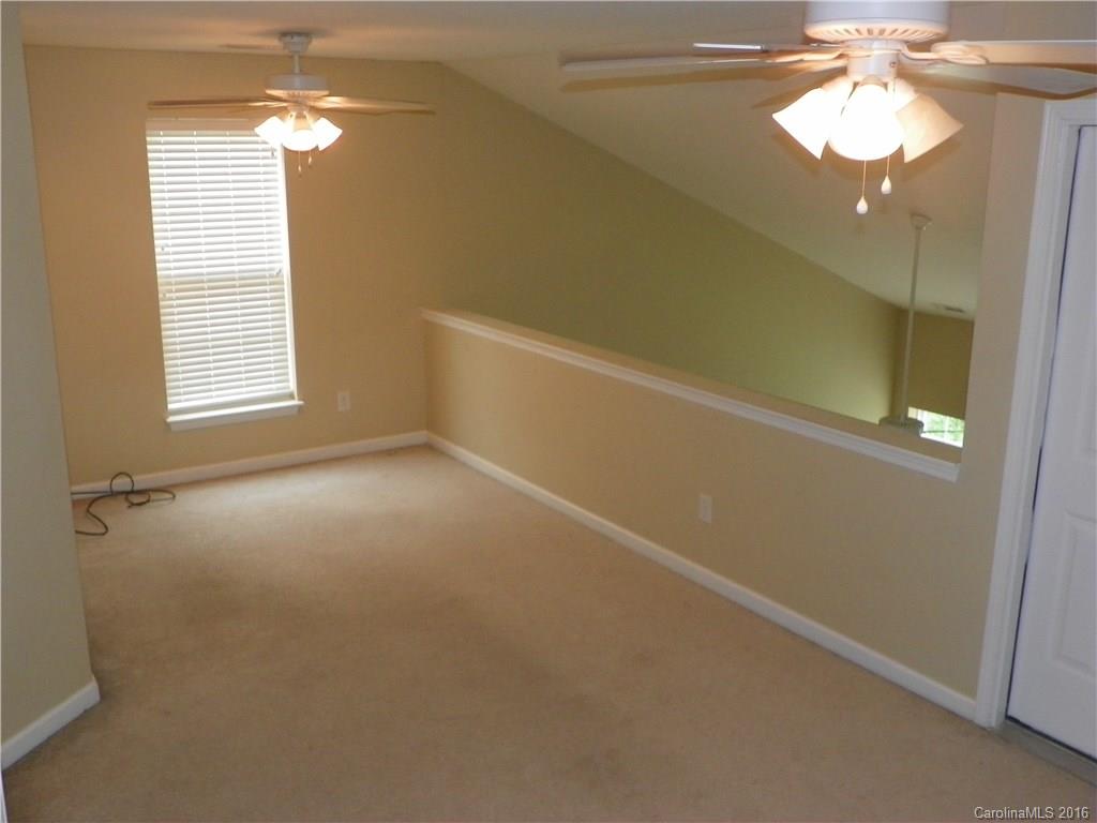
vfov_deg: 41.8
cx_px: 548
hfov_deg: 54.0
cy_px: 412
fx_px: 1077
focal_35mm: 34
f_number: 3.2
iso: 200
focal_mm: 6.1
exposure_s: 1/30
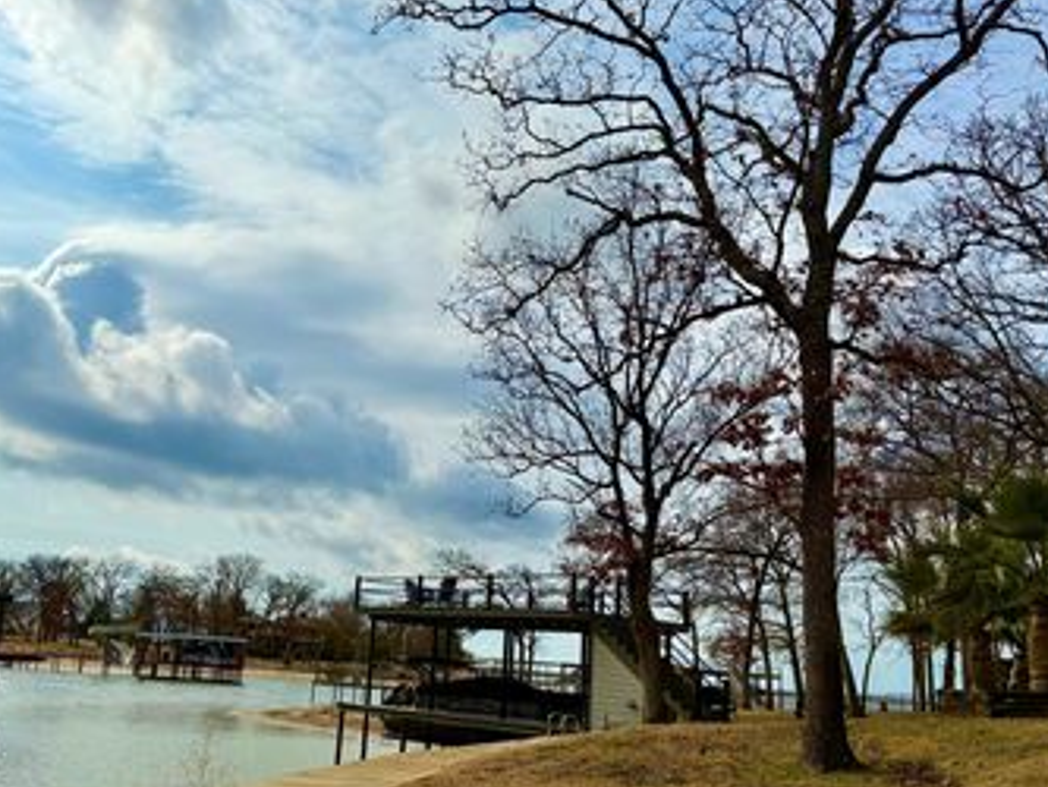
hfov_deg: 51.0
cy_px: 449
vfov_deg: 39.6
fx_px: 1090
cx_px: 415
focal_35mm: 36
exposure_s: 1/14286
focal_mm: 6.76
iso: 50
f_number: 1.78
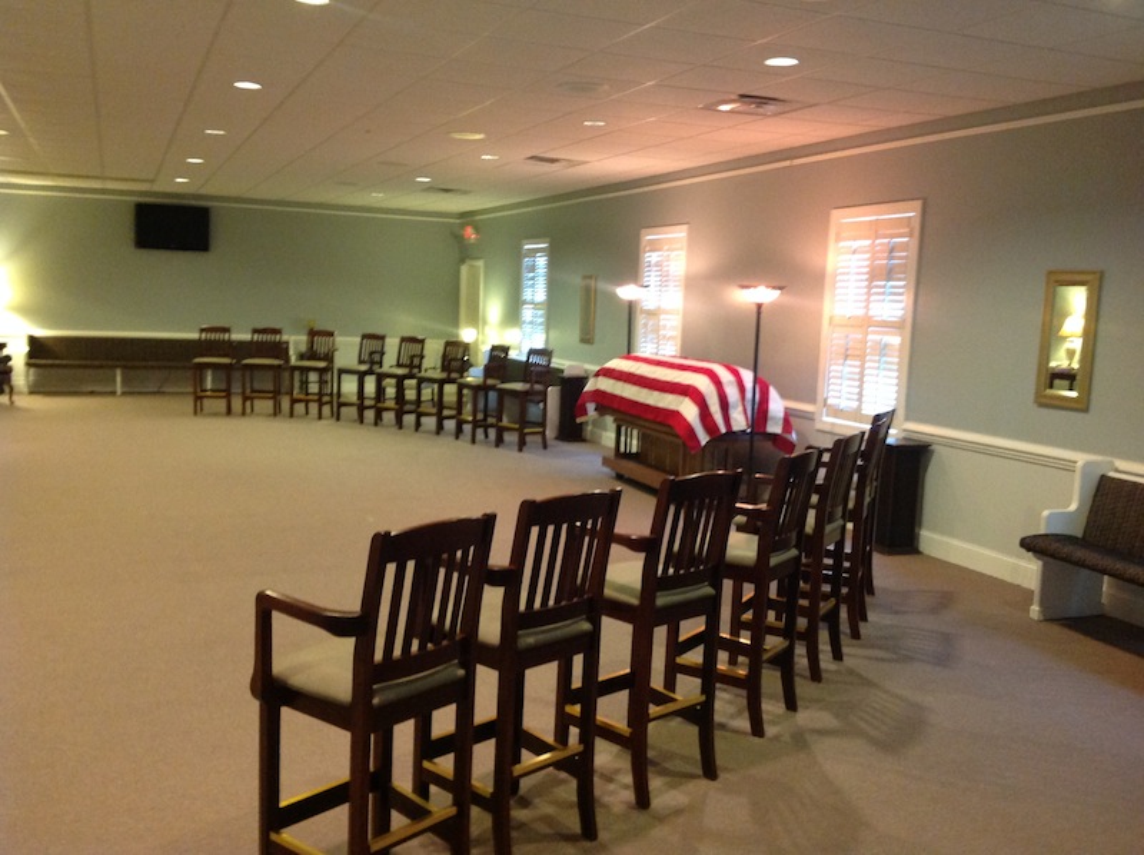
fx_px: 1155
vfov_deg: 40.6
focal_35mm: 35
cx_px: 572
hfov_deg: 52.7
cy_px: 428
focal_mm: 4.28
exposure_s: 1/15
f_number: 2.4
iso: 320
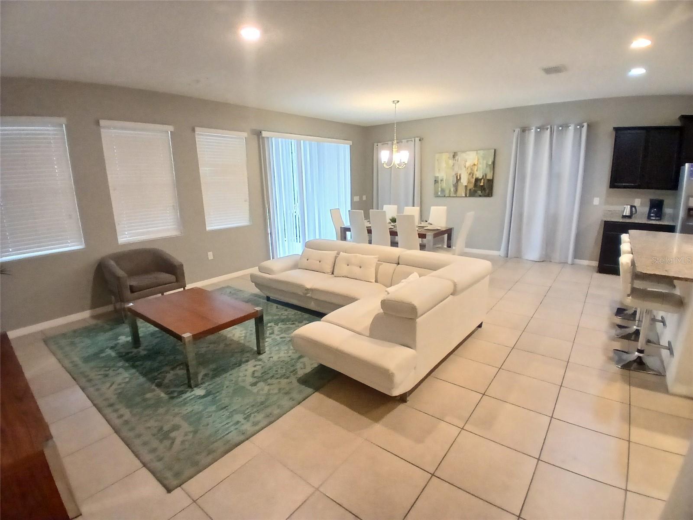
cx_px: 346
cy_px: 260
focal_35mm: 17
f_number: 2.2
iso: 320
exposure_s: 1/24
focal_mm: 1.4
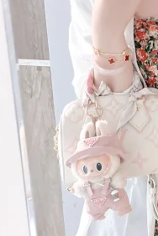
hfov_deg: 18.2
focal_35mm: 69
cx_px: 214
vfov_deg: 28.0
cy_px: 18
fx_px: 454
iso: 640
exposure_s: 1/33
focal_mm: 5.7
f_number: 1.5
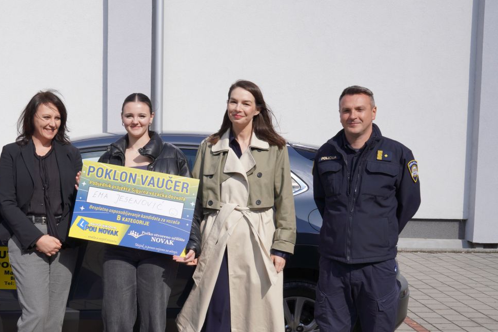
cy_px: 218
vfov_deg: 25.6
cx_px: 127
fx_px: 727
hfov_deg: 37.0
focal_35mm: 53
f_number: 7.1
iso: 125
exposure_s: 1/400
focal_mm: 22.9
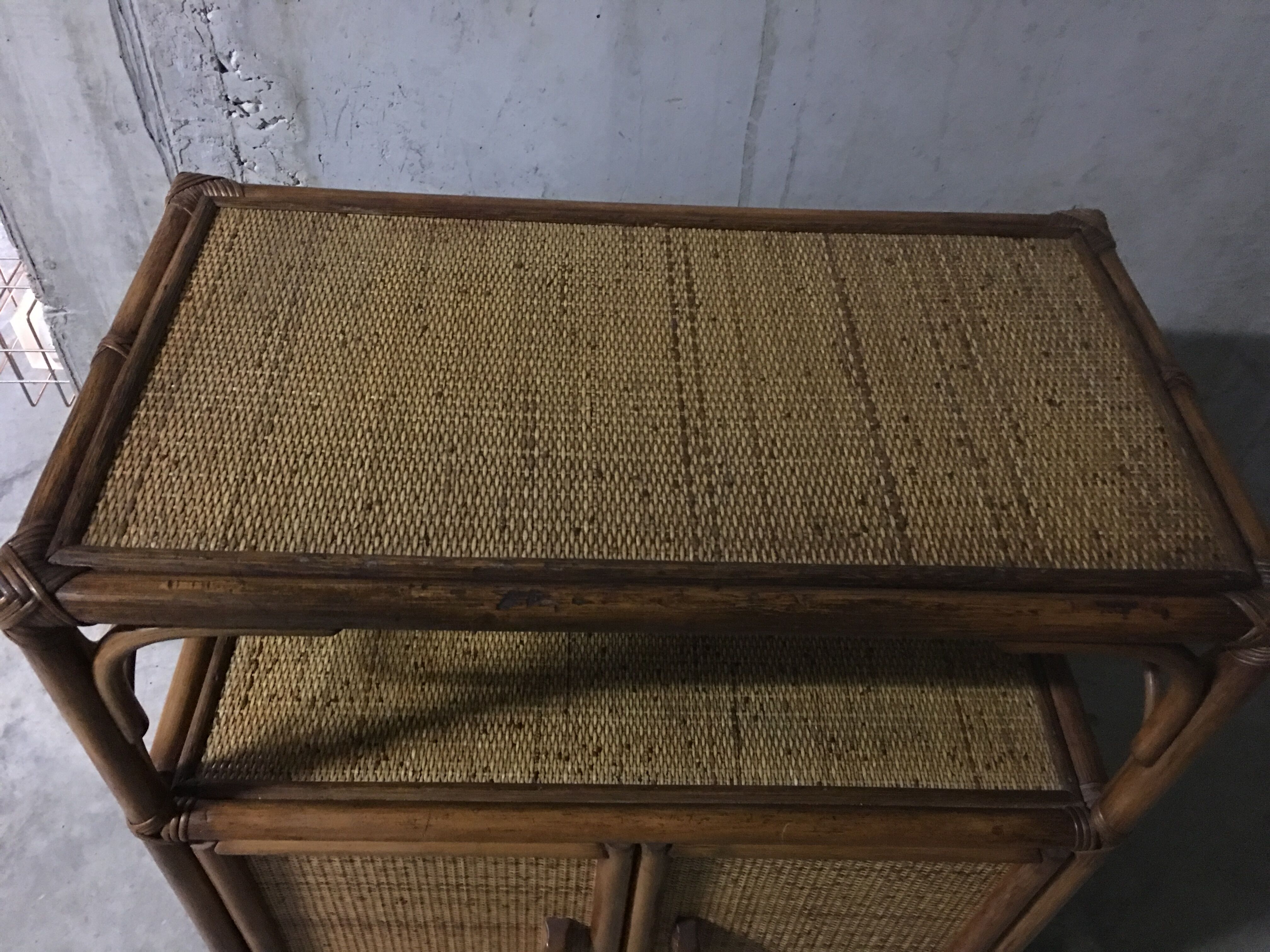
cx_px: 635
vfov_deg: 48.2
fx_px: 1064
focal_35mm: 29
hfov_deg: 61.7
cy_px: 476
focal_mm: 4.15
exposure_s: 1/4
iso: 160
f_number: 2.2
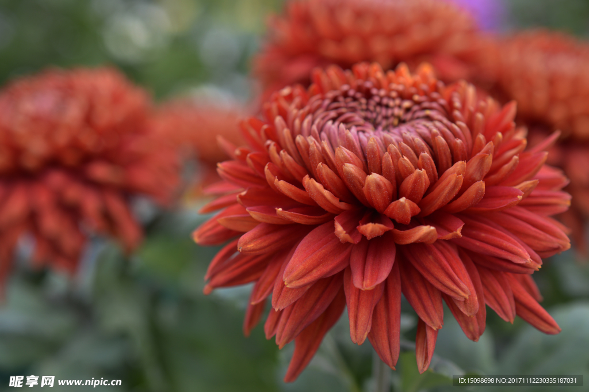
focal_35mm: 60
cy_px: 196
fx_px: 981
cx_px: 294
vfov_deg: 22.6
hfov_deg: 33.4
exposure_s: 1/100
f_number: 5
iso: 100
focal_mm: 40
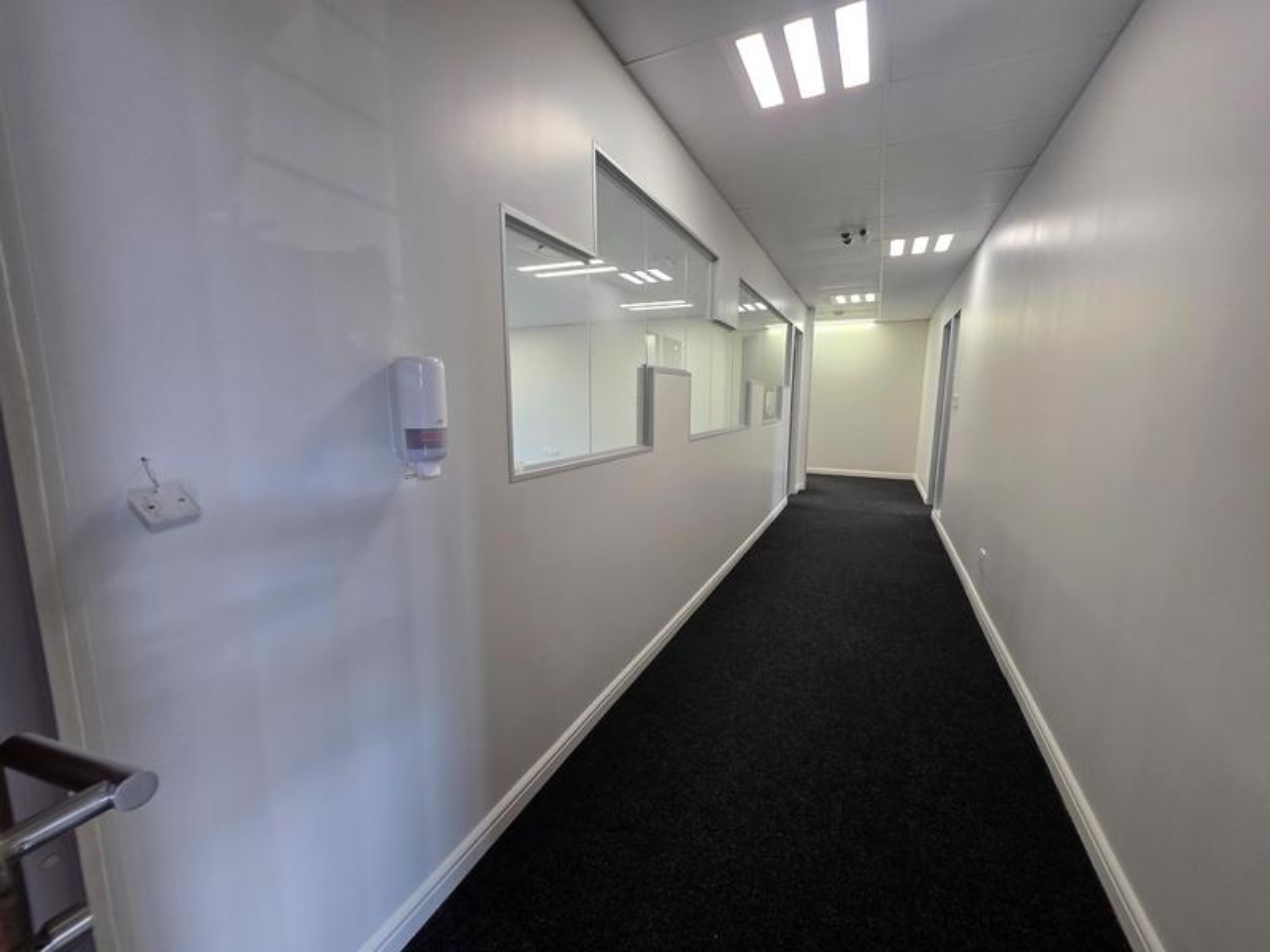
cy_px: 476
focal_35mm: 13
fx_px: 477
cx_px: 635
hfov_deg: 106.2
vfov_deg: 89.9
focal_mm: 2.2
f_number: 1.9
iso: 200
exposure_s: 1/100
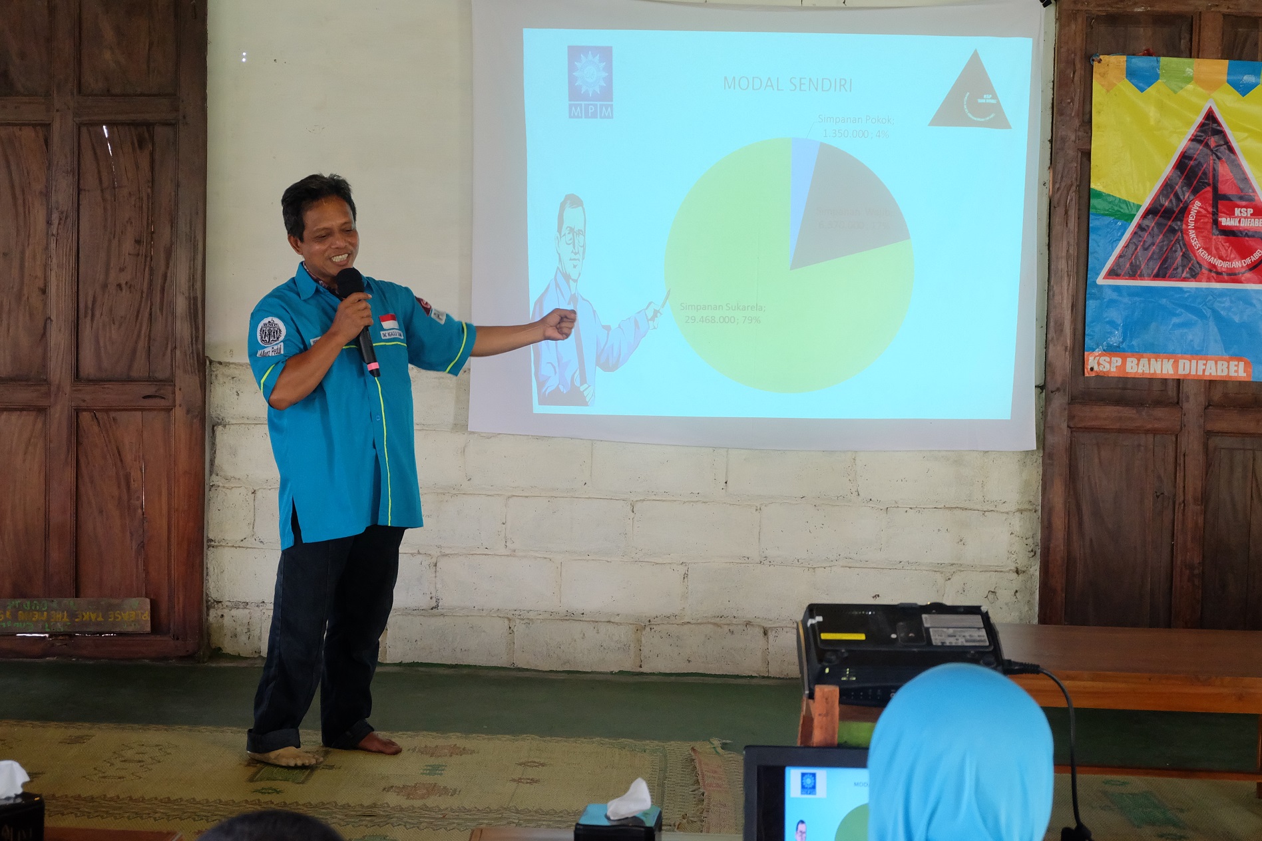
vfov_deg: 22.6
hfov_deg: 33.4
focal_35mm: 60
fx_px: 2103
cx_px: 631
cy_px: 420
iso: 3200
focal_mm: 40.2
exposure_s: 1/40
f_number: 5.3
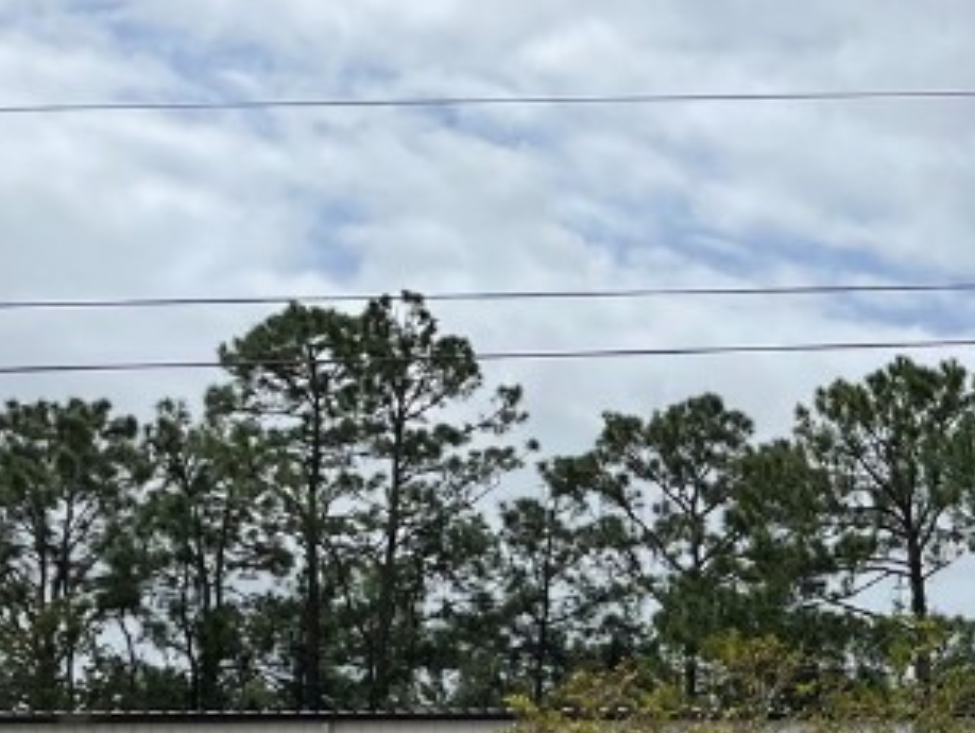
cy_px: 851
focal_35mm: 87
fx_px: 2452
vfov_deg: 16.4
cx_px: 1459
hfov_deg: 19.6
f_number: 1.6
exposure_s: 1/8403
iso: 32
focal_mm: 4.2
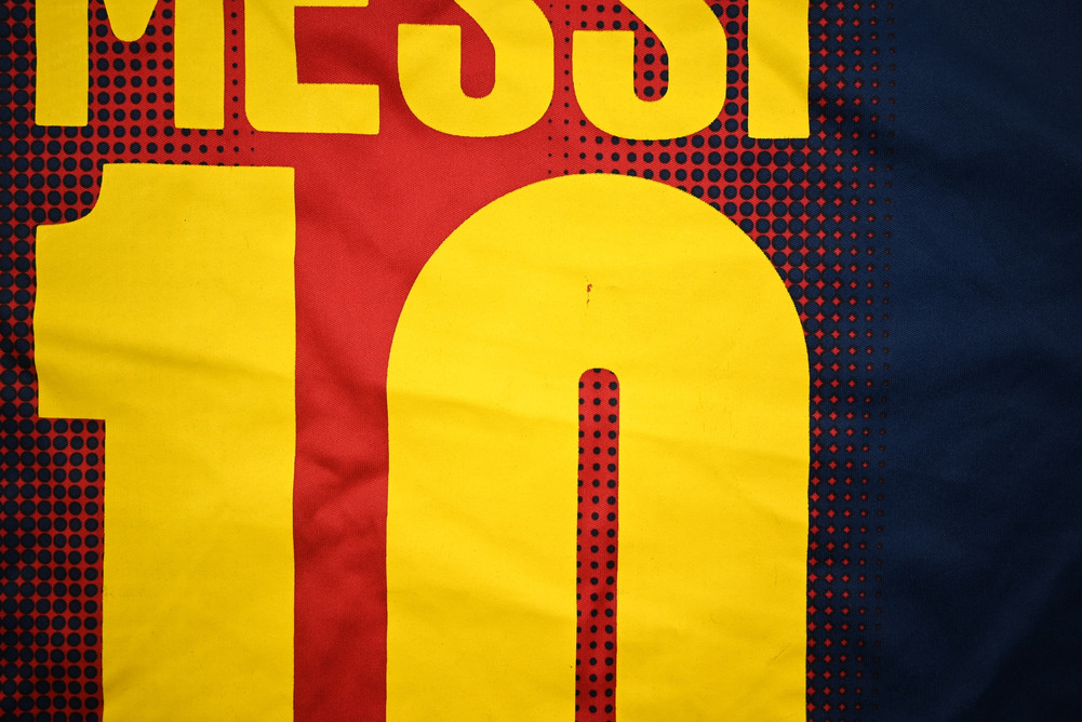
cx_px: 541
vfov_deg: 38.9
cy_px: 361
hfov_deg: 55.8
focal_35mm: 34
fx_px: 1022
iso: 200
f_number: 5
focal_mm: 34
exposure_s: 1/125
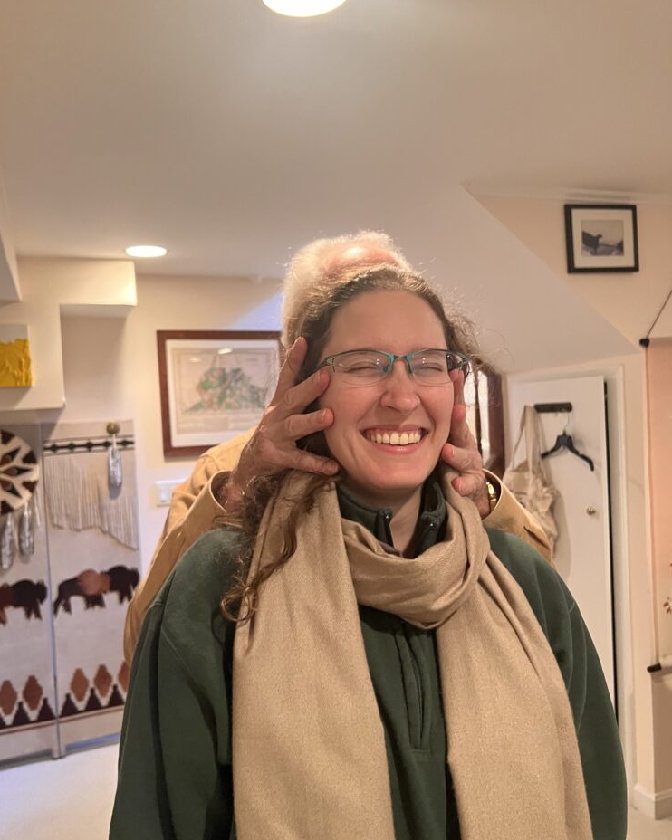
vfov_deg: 62.1
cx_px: 328
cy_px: 453
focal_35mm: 28
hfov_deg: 51.5
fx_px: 696
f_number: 1.5
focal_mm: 5.7
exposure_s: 1/40
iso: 500
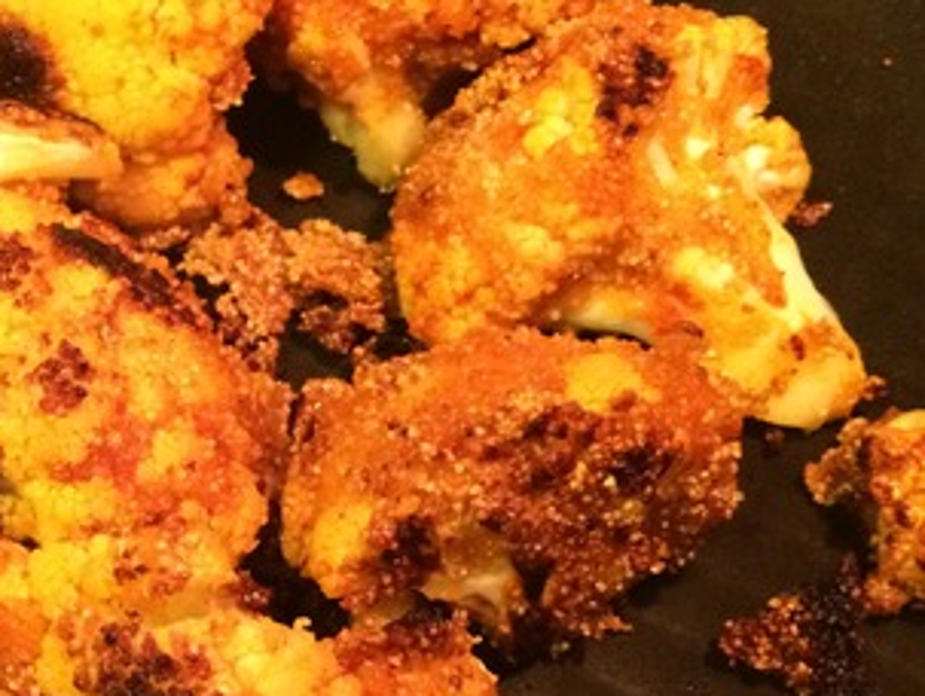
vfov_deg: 21.0
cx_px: 82
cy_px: 389
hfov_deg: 26.7
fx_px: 1873
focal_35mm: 70
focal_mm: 4.12
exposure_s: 1/30
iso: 320
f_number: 2.2
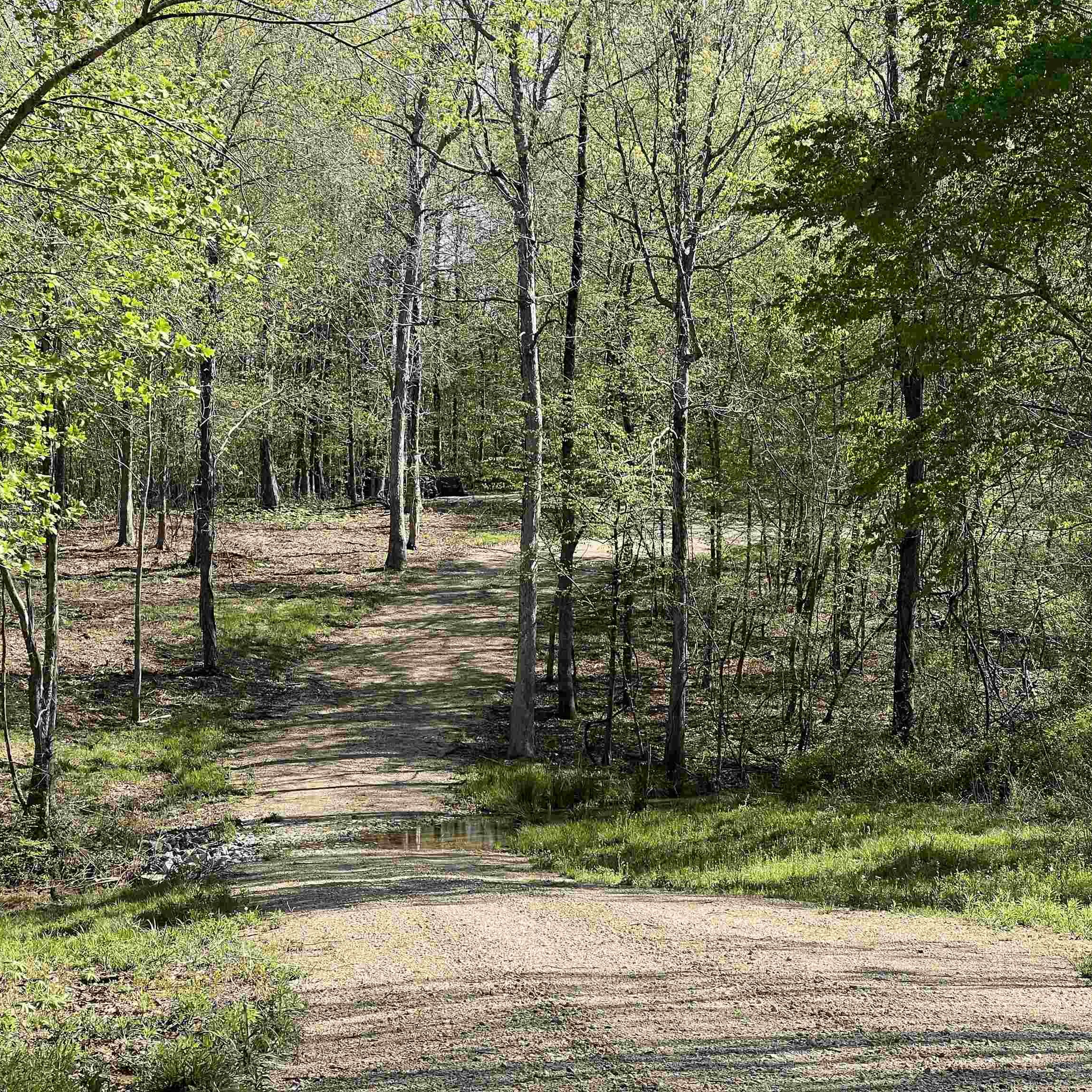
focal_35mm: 91
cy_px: 545
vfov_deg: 19.1
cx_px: 475
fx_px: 3248
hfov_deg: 19.1
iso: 32
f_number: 2.8
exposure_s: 1/258
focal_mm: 9
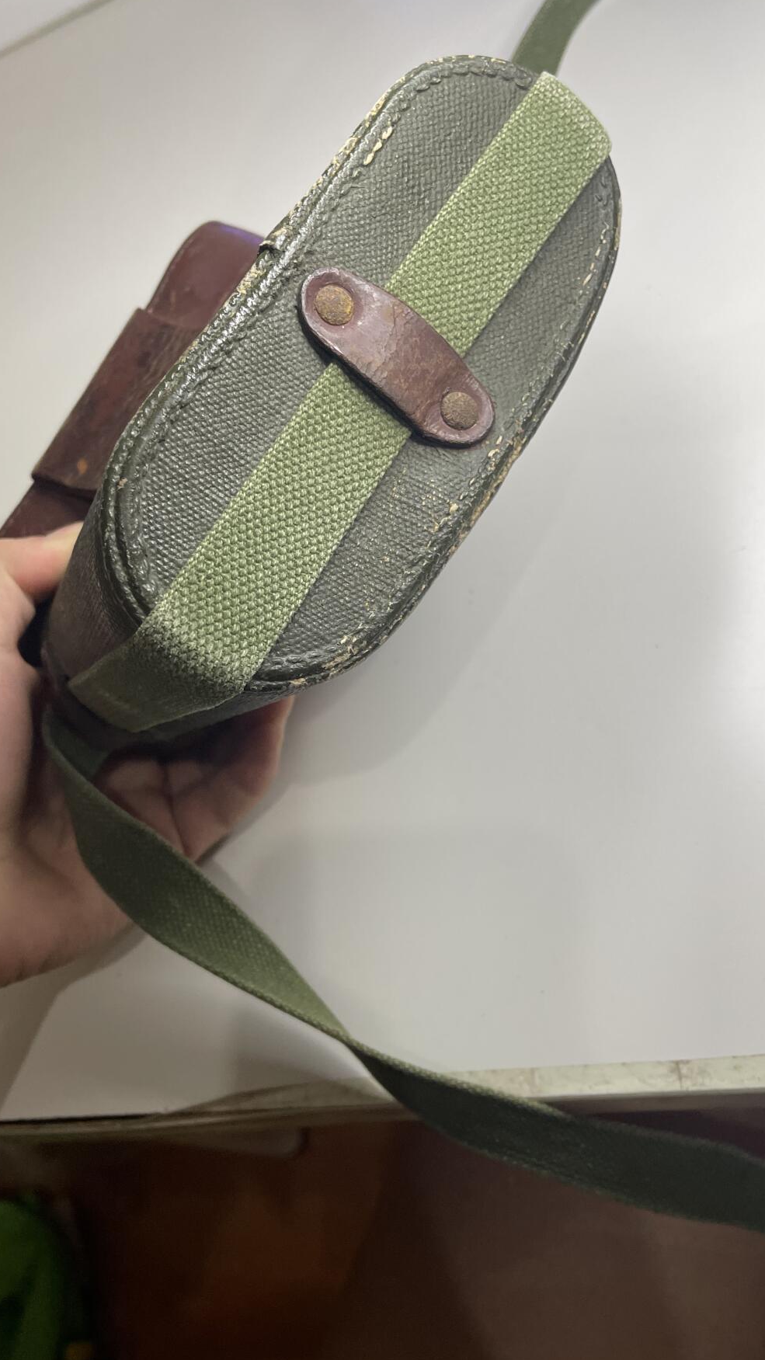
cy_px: 689
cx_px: 328
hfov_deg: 41.4
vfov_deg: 67.9
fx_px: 1010
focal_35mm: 28
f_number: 1.6
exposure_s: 1/100
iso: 125
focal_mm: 5.1
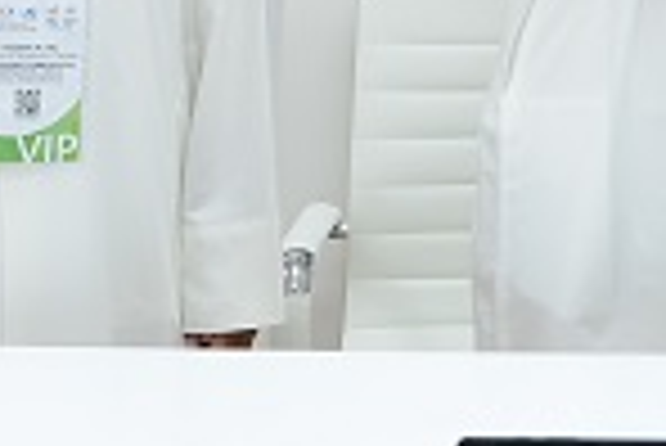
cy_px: -471
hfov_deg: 13.8
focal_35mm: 146
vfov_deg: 8.8
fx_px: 2704
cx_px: 727
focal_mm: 24
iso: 640
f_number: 4
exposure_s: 1/80
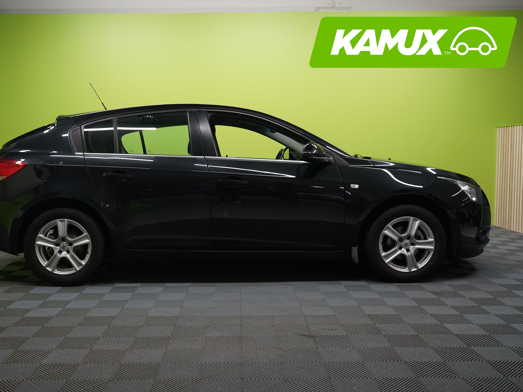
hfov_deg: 52.5
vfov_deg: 40.7
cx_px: 235
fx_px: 529
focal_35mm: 35
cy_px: 196
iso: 1250
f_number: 4
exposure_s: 1/50
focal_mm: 32
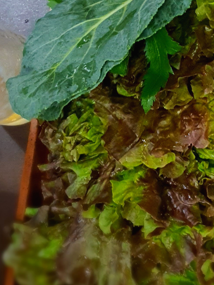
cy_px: -48
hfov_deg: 18.0
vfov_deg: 22.9
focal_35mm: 79
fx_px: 651
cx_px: 236
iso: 320
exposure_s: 1/40
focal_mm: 4.3
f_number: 1.5
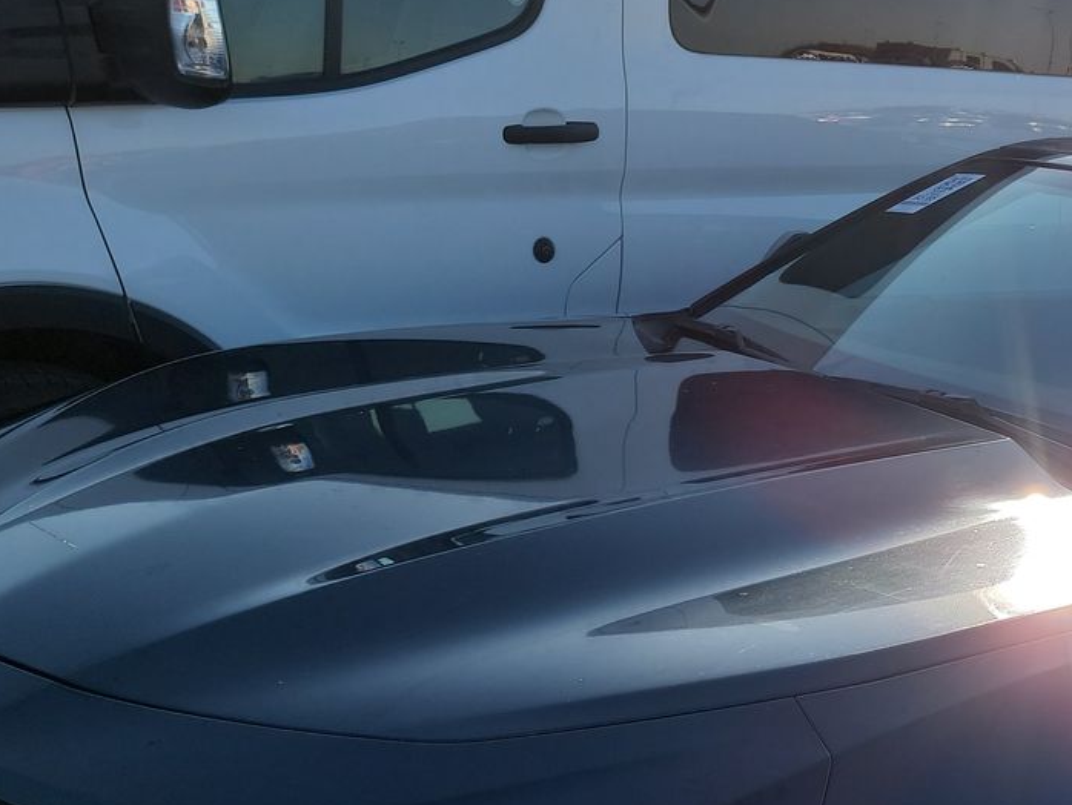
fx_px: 1704
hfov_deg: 33.6
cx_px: 902
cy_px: 862
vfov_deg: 24.9
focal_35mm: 55
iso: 50
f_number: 1.8
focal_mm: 6.7
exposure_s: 1/259
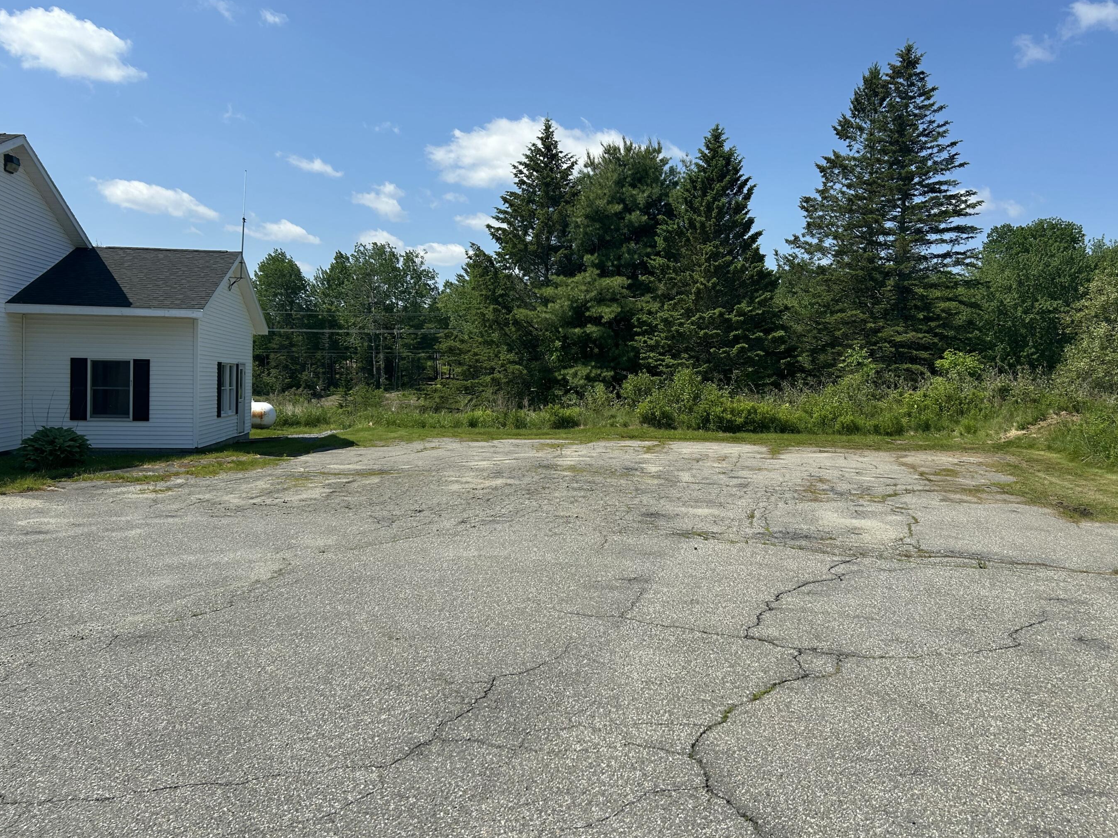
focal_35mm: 29
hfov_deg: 61.7
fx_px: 937
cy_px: 392
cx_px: 553
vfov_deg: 48.2
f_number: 1.5
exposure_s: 1/5076
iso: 50
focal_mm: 5.7
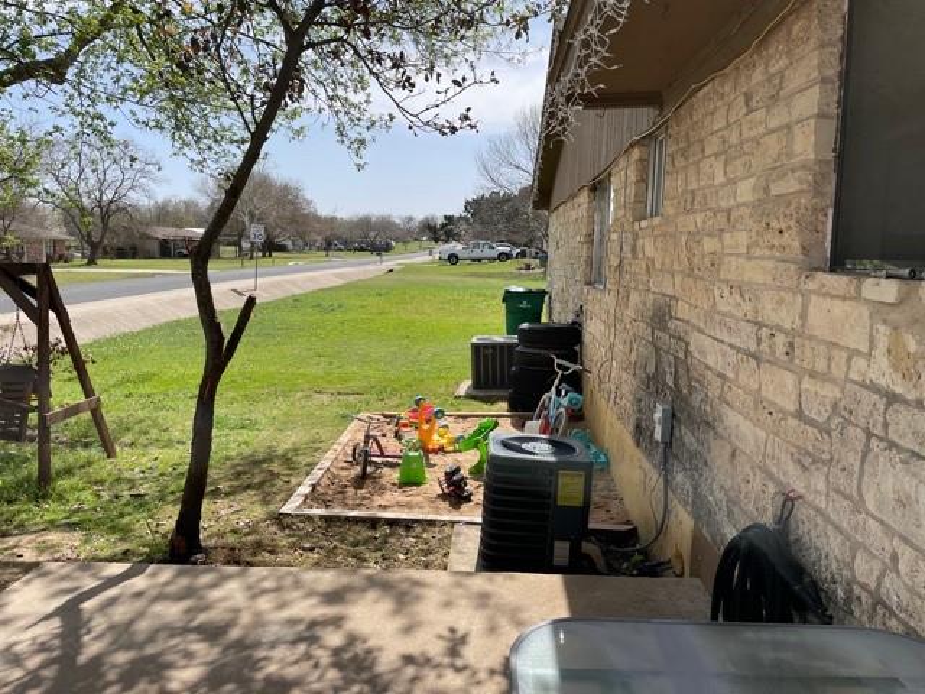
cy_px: 347
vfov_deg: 53.1
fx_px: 695
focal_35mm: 26
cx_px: 462
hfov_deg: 67.3
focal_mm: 4.2
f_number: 1.6
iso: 32
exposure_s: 1/2747
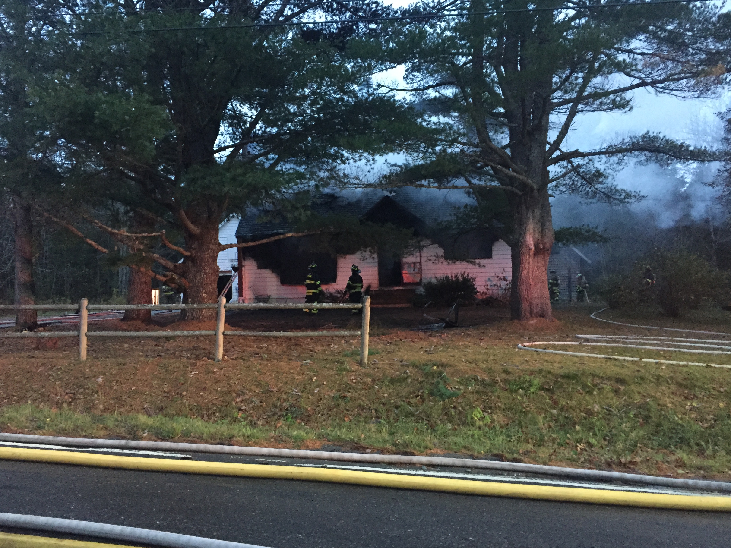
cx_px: 357
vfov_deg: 46.8
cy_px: 276
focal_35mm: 30
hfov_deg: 60.0
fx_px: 633
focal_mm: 4.15
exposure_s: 1/15
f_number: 2.2
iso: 320
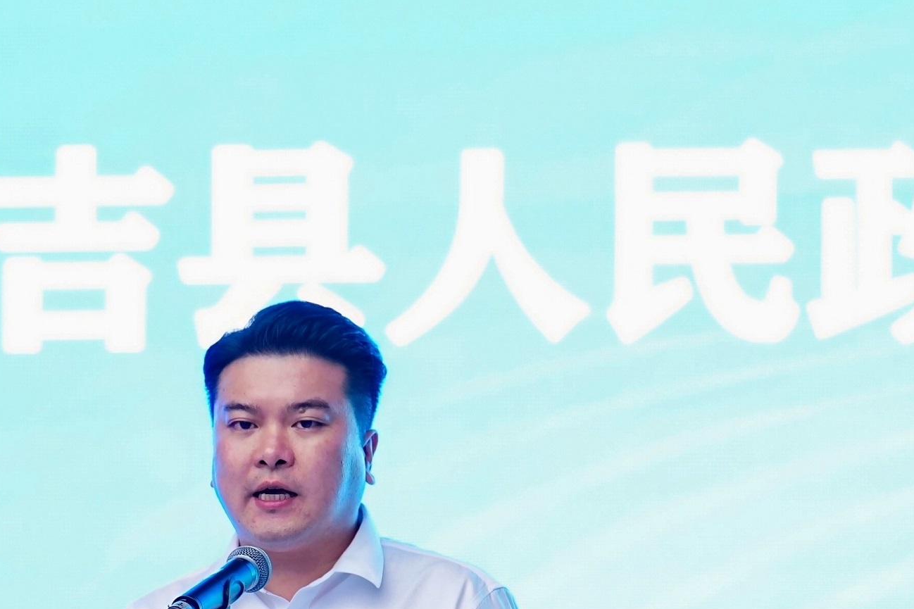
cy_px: 646
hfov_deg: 5.0
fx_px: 10560
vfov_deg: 3.3
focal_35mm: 416
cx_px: 327
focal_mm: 180
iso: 400
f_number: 3.2
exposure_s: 1/250
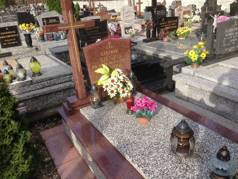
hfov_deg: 55.4
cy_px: 90
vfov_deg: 42.9
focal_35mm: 33
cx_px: 119
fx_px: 227
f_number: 2.4
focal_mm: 4.12
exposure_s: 1/547
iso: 50
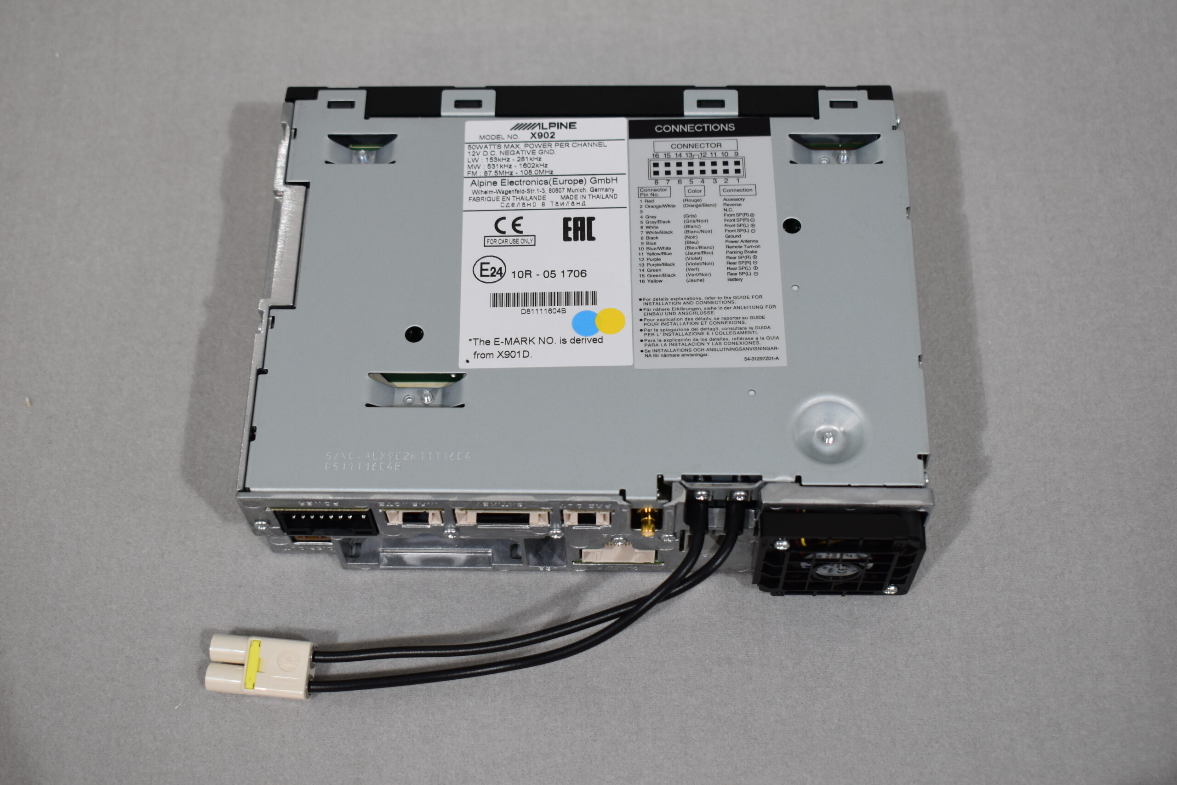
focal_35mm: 51
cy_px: 392
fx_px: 1667
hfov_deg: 38.9
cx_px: 588
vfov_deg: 26.5
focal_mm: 34
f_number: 5.6
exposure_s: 1/125
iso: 400
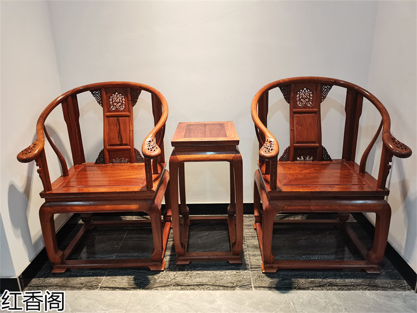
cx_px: 208
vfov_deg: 53.1
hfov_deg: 67.3
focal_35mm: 26
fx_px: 313
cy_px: 156
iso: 500
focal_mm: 5.58
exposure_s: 1/50
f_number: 1.8
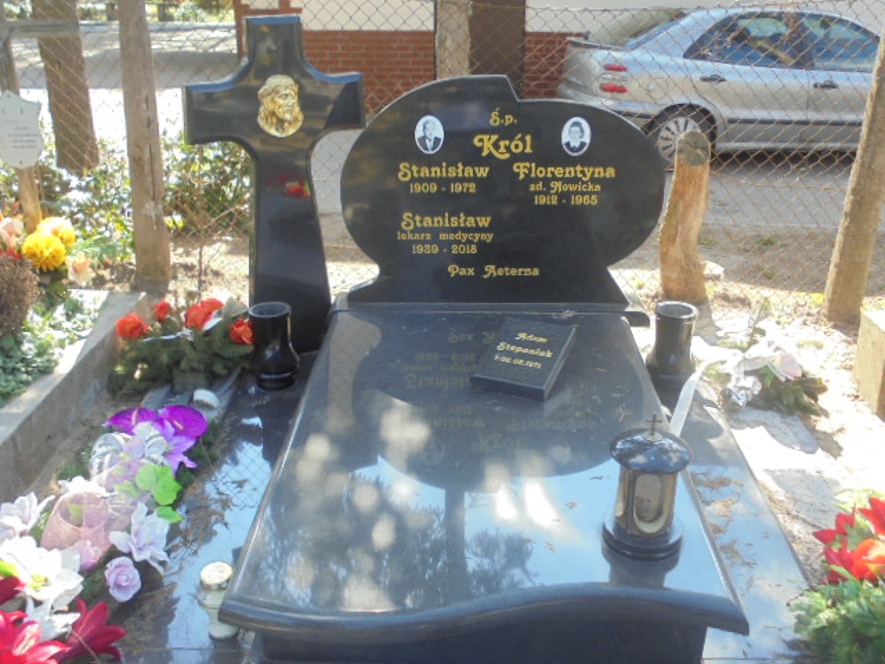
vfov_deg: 41.8
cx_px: 442
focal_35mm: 34
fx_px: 869
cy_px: 332
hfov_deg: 54.0
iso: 100
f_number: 4
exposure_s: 1/100
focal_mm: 6.1
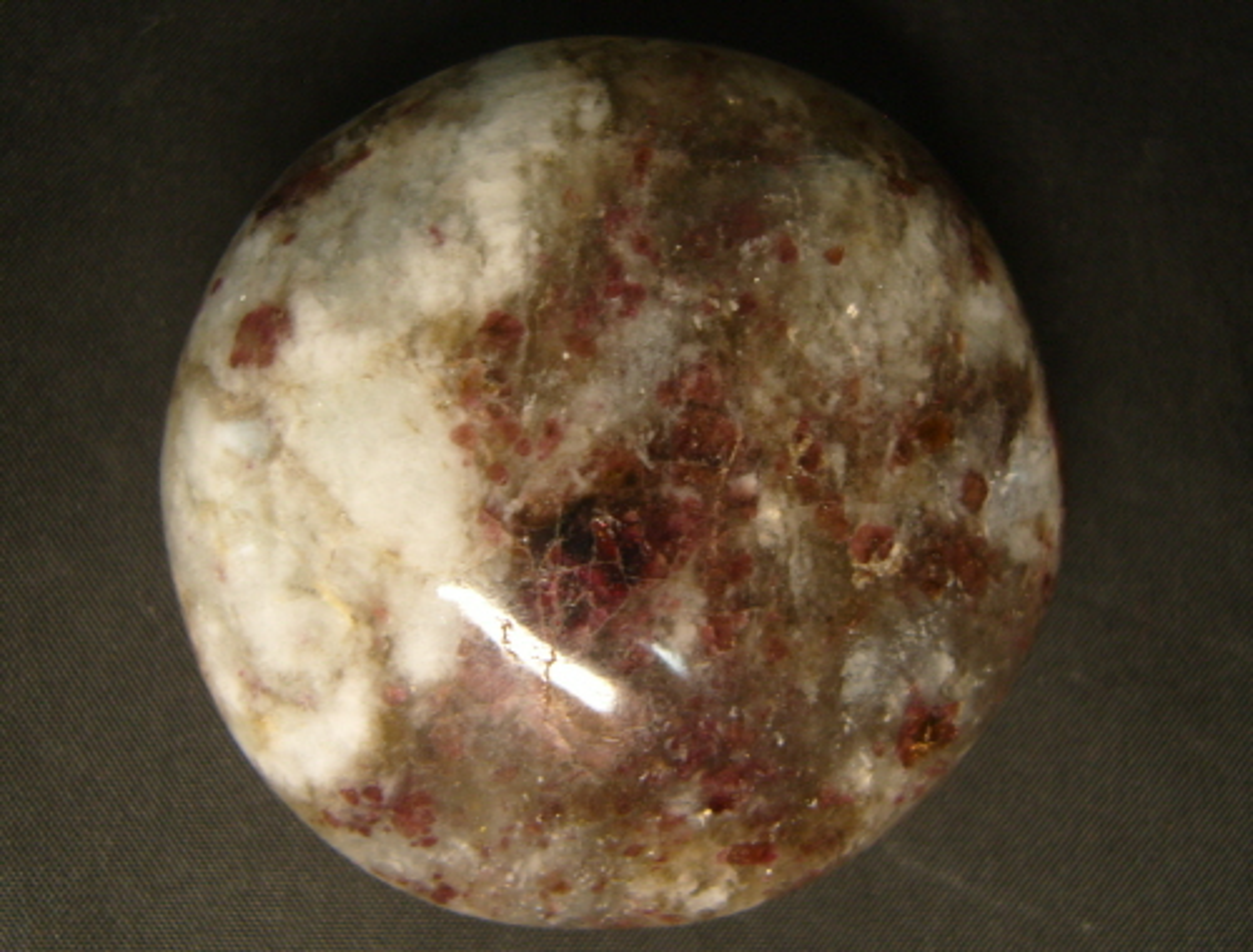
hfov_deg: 52.4
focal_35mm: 35
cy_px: 476
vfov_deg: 41.0
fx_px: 1273
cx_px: 626
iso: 85
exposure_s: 1/30
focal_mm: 7.4
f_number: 2.8
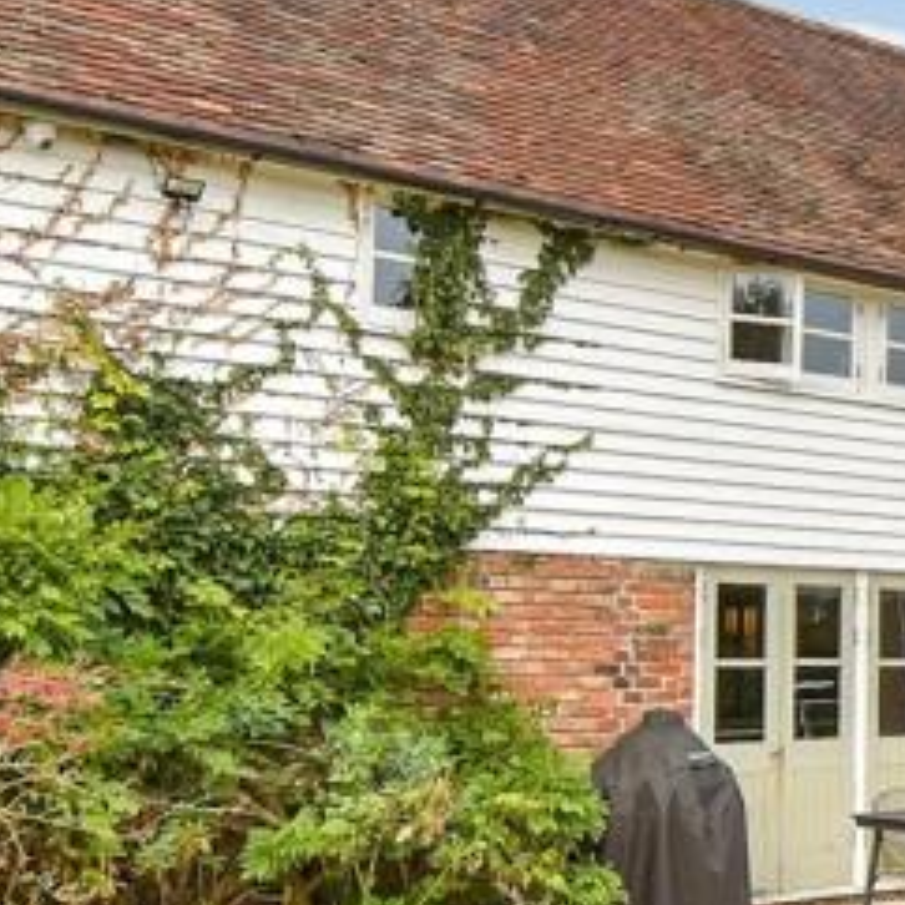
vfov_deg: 31.4
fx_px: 1597
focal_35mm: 54
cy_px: 593
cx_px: 1283
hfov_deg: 25.5
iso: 160
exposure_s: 1/160
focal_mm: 10
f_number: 6.3
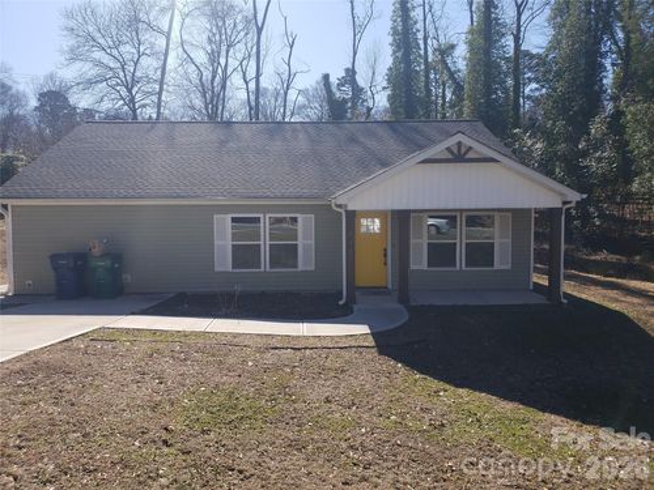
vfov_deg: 53.1
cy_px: 245
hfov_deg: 67.3
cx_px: 327
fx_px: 491
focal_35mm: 26
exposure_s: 1/1161
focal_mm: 4.3
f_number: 2.4
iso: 50
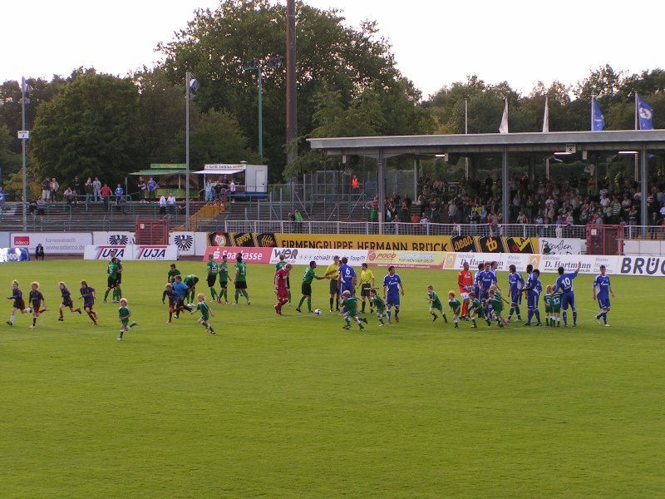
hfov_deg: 18.2
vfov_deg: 13.7
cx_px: 332
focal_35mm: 108
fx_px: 2075
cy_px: 250
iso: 50
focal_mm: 16.6
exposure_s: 1/160
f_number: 4.5
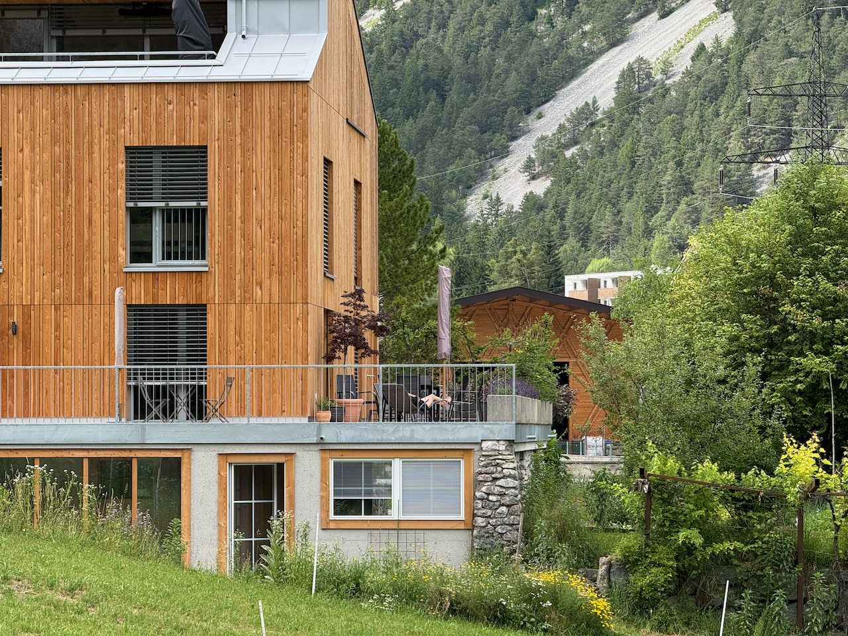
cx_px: 424
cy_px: 318
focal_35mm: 120
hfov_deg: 16.4
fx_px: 2940
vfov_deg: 12.3
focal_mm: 15.66
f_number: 2.8
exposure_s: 1/414
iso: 50
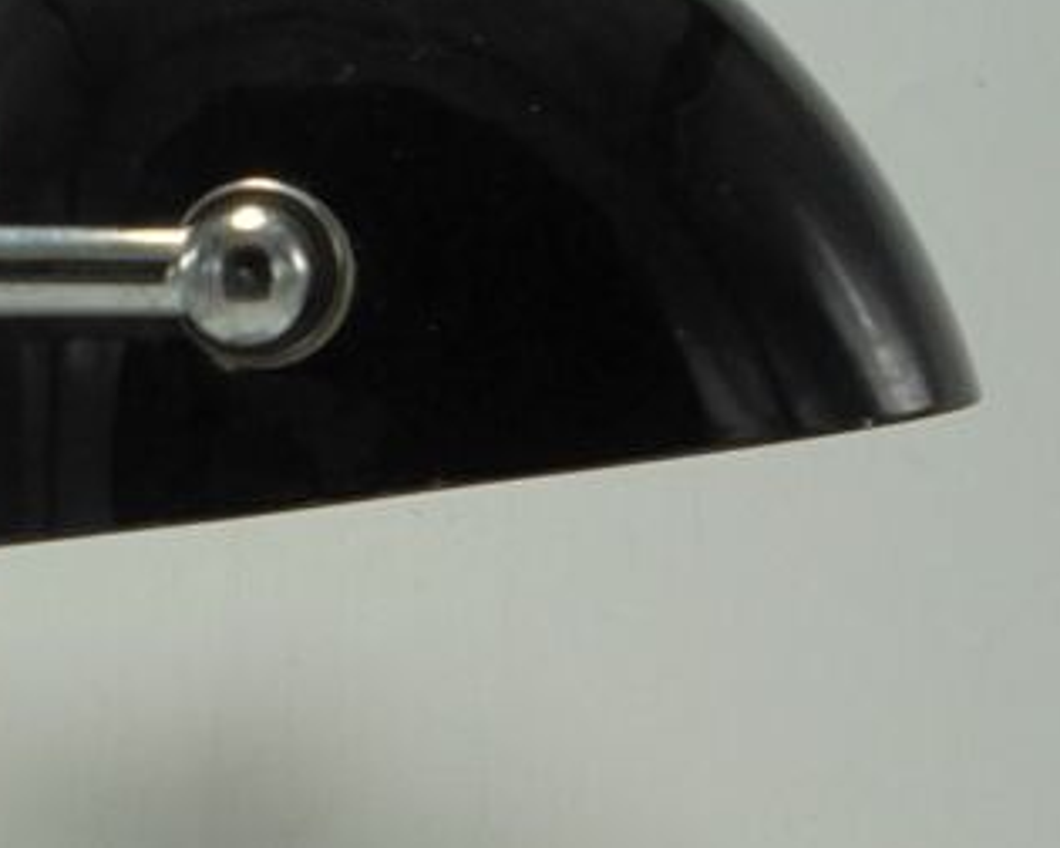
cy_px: 1198
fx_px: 3765
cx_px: 69
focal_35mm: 120
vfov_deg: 12.3
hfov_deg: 15.8
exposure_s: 1/80
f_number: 4.5
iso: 100
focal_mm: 7.8
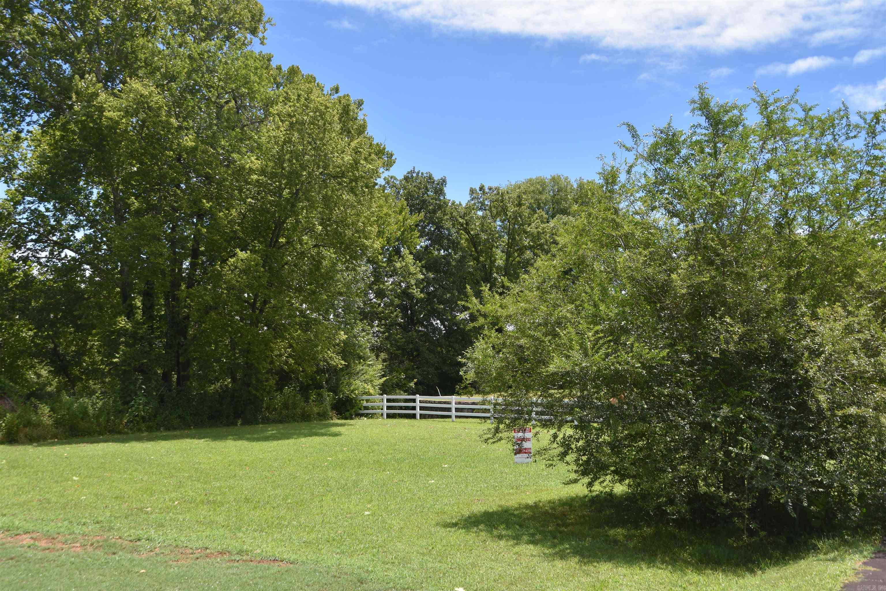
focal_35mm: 27
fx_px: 664
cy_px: 296
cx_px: 443
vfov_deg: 47.9
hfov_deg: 67.4
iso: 100
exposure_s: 1/250
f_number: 6.3
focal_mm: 18
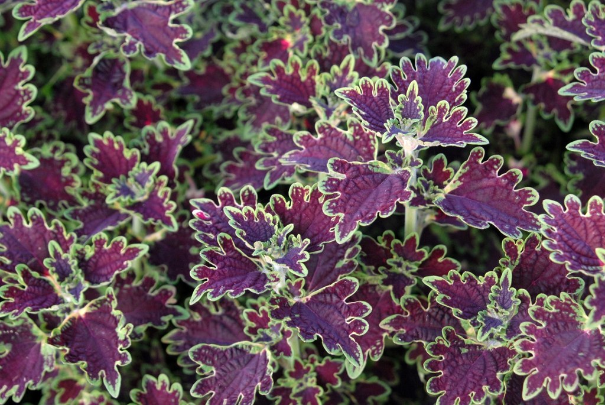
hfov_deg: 27.0
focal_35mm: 75
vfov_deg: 18.2
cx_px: 302
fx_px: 1262
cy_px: 202
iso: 400
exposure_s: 1/100
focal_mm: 50
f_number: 5
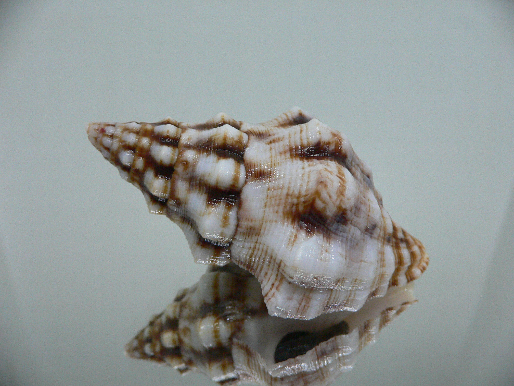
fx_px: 520
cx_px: 257
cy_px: 193
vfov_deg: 40.7
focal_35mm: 35
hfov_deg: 52.6
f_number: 2.8
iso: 200
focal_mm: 4.6
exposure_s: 1/60
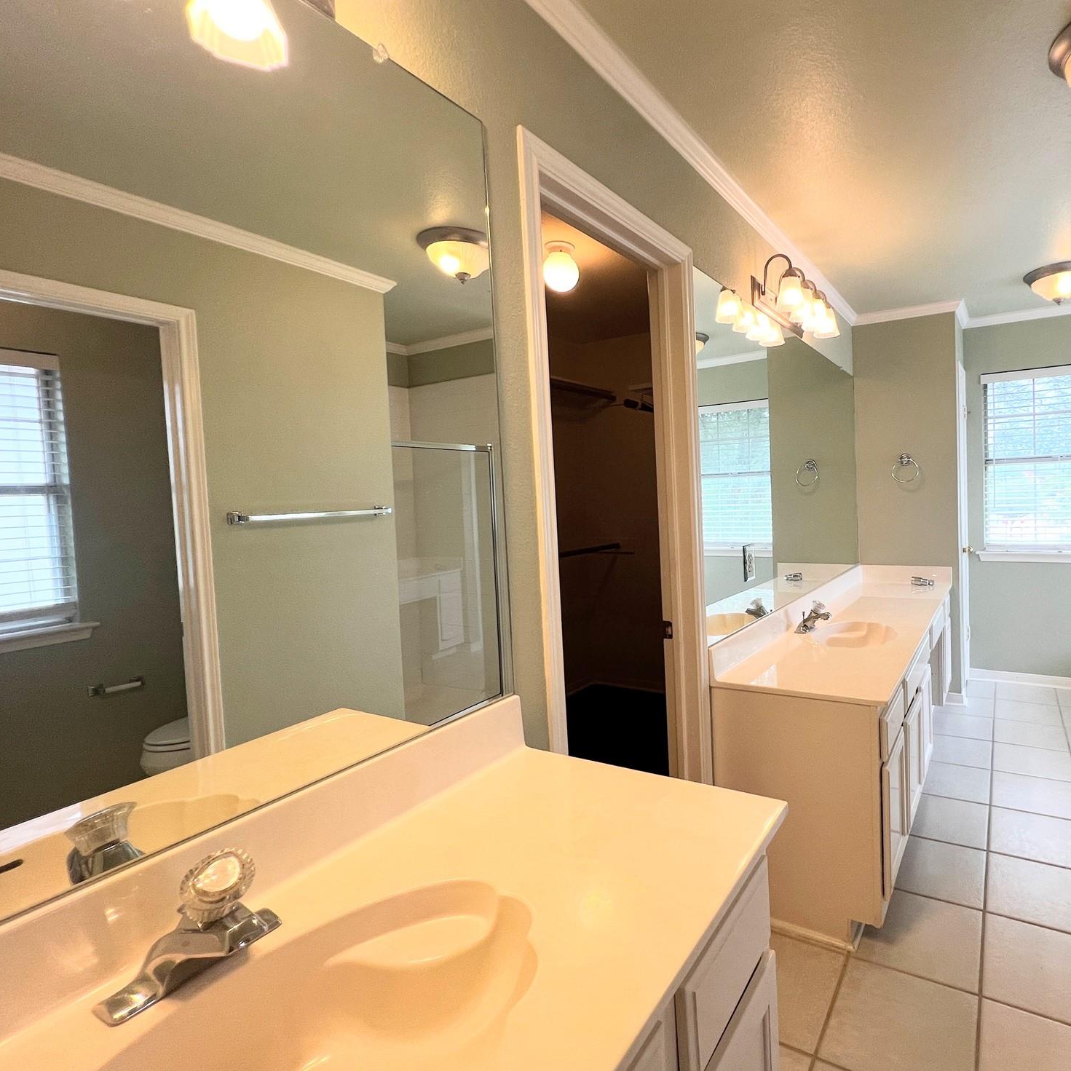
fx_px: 560
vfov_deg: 87.4
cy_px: 525
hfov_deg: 84.7
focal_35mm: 16
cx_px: 704
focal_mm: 1.57
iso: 80
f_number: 1.8
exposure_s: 1/120
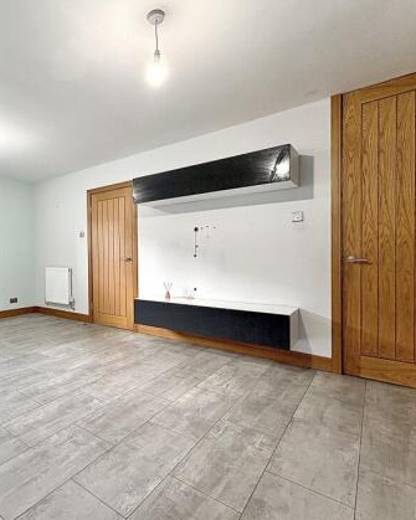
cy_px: 261
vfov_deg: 83.3
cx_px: 99
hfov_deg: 66.0
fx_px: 293
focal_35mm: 19
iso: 250
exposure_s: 1/50
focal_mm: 2.22
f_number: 2.2
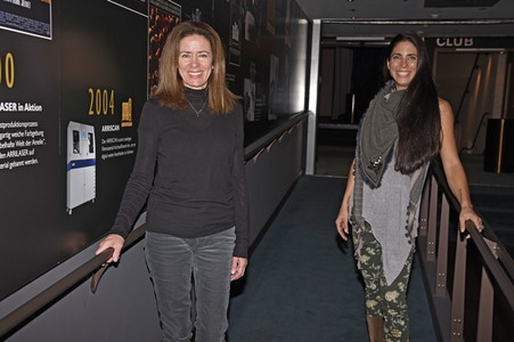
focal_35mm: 48
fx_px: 685
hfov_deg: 41.1
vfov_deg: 28.0
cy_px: 171
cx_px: 257
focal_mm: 48
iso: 800
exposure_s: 1/100
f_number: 6.3
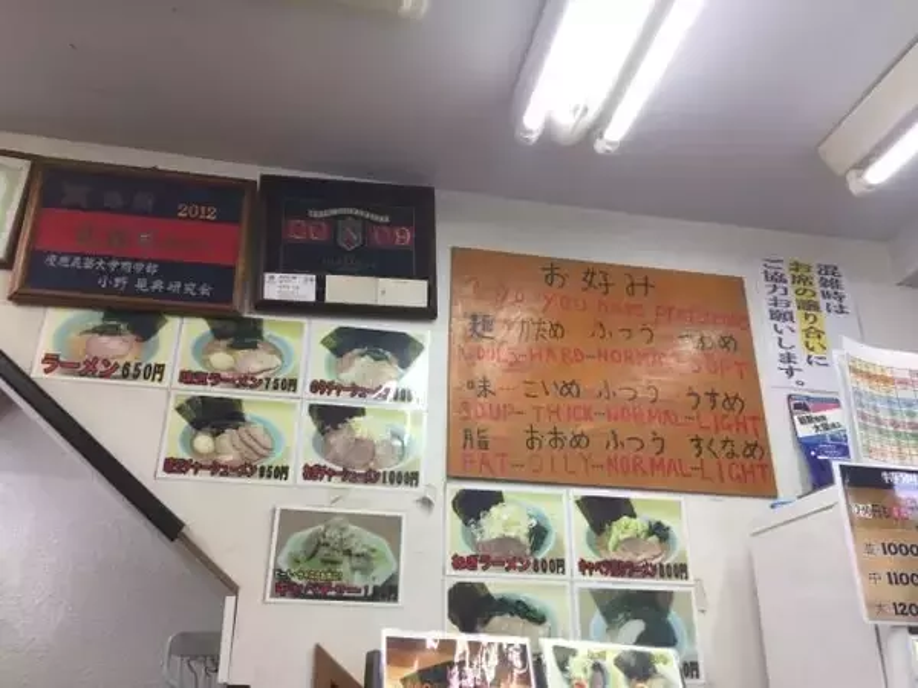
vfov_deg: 48.2
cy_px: 344
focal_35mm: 29
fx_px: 769
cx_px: 459
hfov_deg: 61.7
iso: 32
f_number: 2.2
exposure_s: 1/50
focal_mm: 4.15
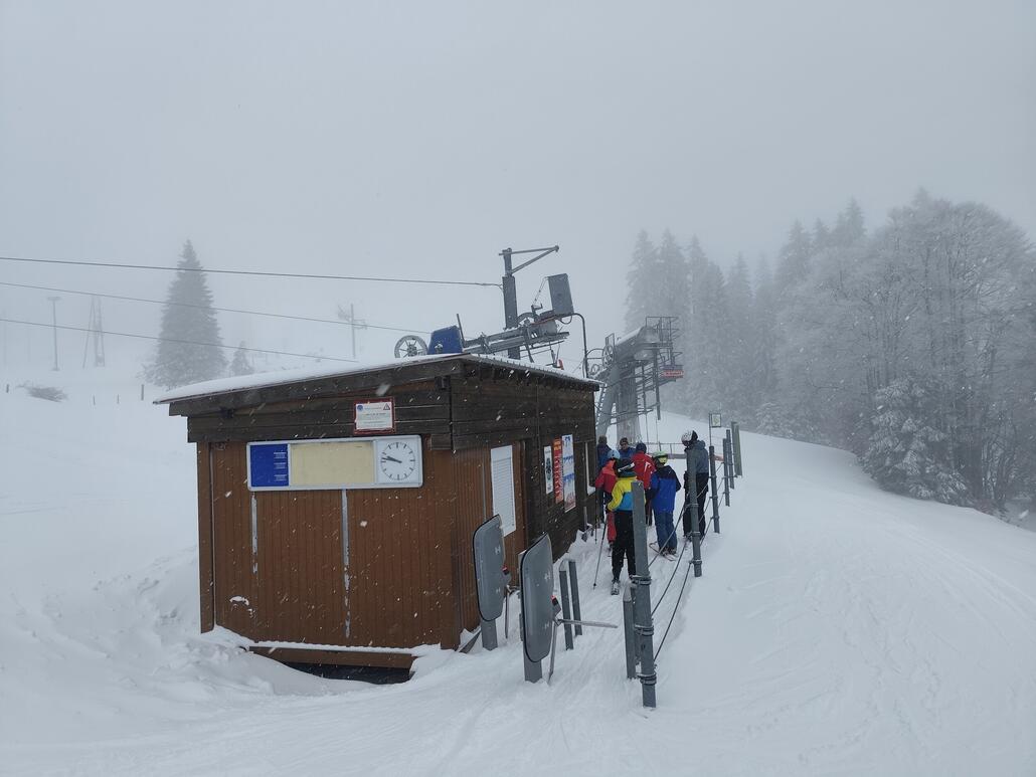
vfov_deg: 58.9
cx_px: 518
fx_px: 689
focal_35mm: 23
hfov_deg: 73.9
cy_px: 388
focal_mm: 6.19
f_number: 1.65
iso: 50
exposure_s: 1/196
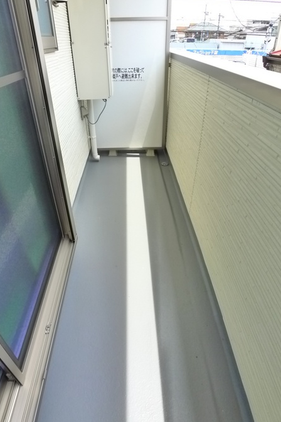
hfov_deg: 49.5
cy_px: 205
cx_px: 136
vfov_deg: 69.4
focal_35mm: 26
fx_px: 304
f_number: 2.8
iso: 400
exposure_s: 1/320
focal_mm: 5.1
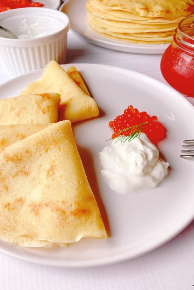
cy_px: 141
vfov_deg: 61.9
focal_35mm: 30
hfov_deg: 43.6
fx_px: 242
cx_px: 95
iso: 32
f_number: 1.8
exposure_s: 1/100
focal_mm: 3.99
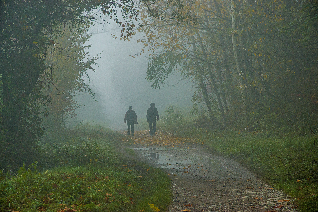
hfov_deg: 13.0
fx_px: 1391
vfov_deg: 8.7
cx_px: 159
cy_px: 106
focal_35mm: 158
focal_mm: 105
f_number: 8
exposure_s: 1/125
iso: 400
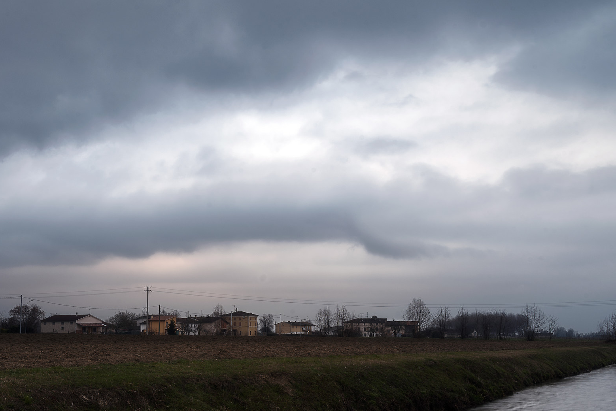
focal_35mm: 154
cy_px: 278
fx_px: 2636
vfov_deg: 8.9
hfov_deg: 13.3
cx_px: 198
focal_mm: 100
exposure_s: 1
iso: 50
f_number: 11
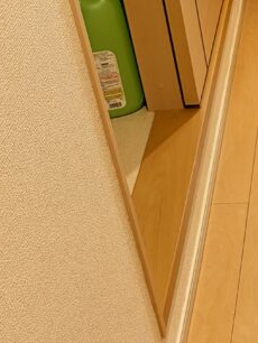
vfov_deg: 22.2
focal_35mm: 87
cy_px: 270
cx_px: 351
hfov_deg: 16.0
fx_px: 863
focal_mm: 5.96
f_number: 1.6
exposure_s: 1/60
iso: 250
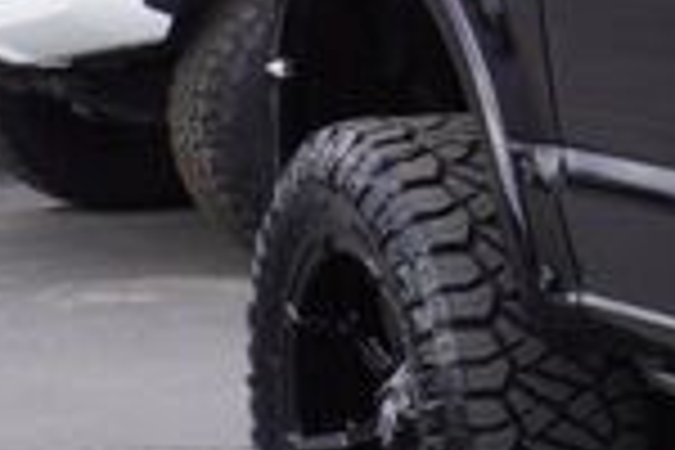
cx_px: 2196
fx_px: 4414
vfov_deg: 5.8
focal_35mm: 235
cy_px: 328
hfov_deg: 7.4
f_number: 8
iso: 100
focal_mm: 23
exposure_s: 1/125
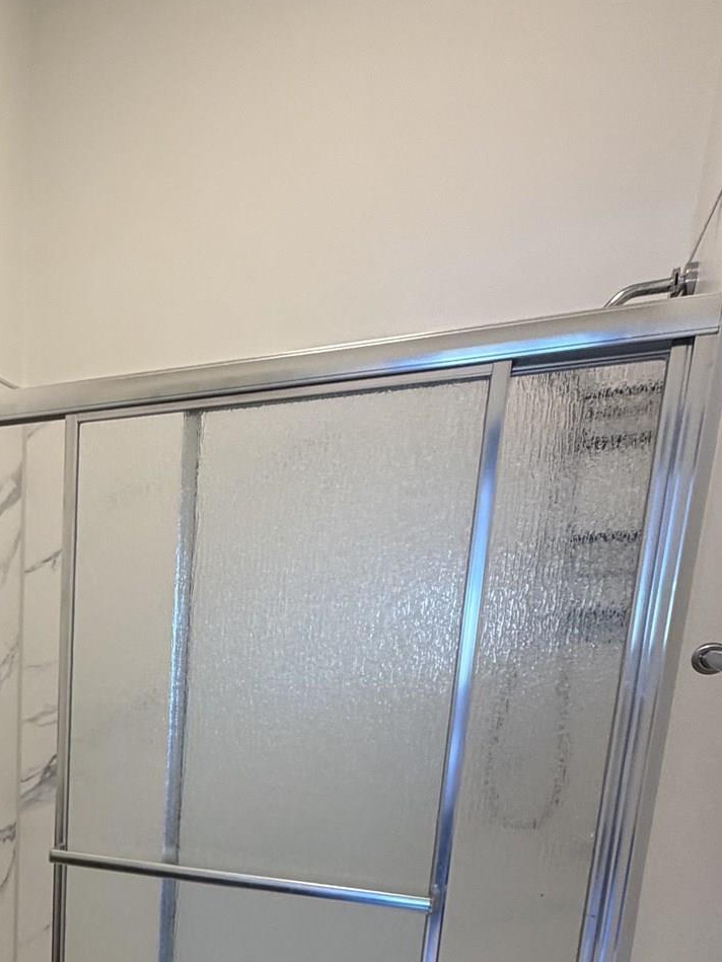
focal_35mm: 34
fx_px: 945
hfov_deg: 37.1
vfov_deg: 48.7
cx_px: -14
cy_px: 850
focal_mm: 2.22
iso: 200
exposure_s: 1/60
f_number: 2.2
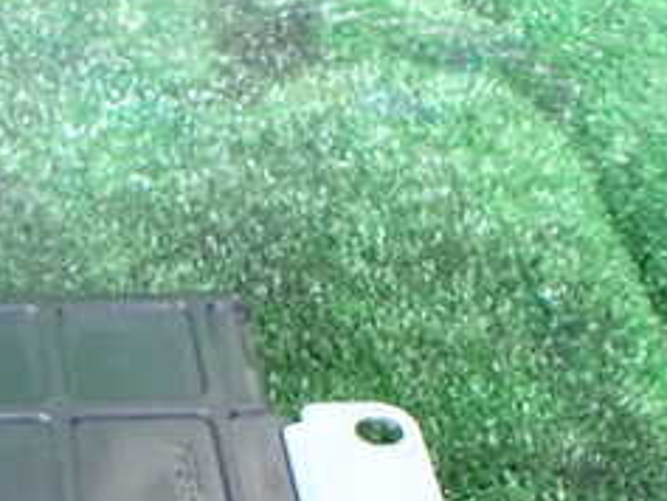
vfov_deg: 18.4
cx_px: -129
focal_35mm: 76
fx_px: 1465
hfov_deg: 23.5
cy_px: 600
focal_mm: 5.4
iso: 1250
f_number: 2.3
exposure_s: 1/30
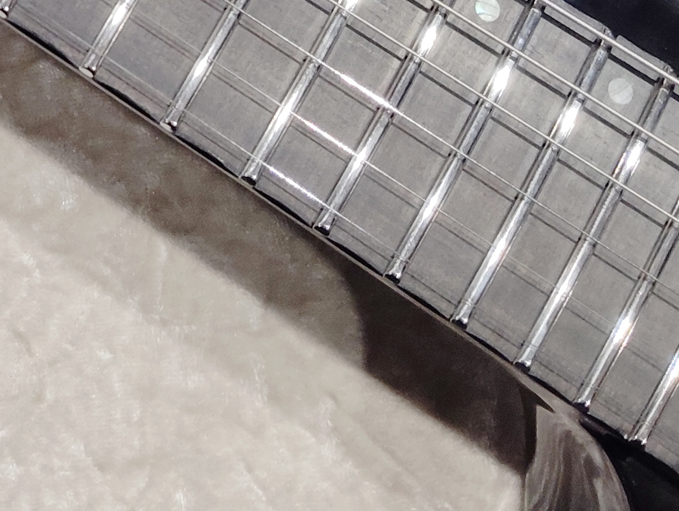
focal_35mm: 109
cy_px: -433
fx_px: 2141
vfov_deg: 12.4
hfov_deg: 16.1
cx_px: -404
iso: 620
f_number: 1.8
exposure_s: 1/50
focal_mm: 4.22
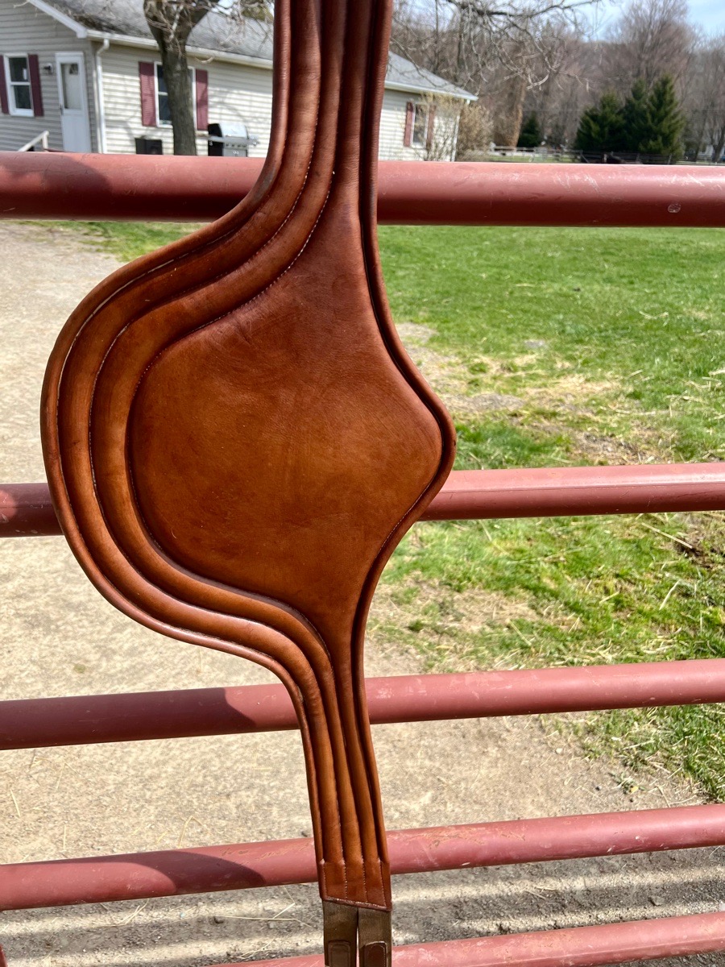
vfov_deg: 67.3
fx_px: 726
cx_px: 362
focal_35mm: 26
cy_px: 484
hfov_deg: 53.1
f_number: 1.5
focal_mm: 5.7
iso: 50
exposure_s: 1/2252
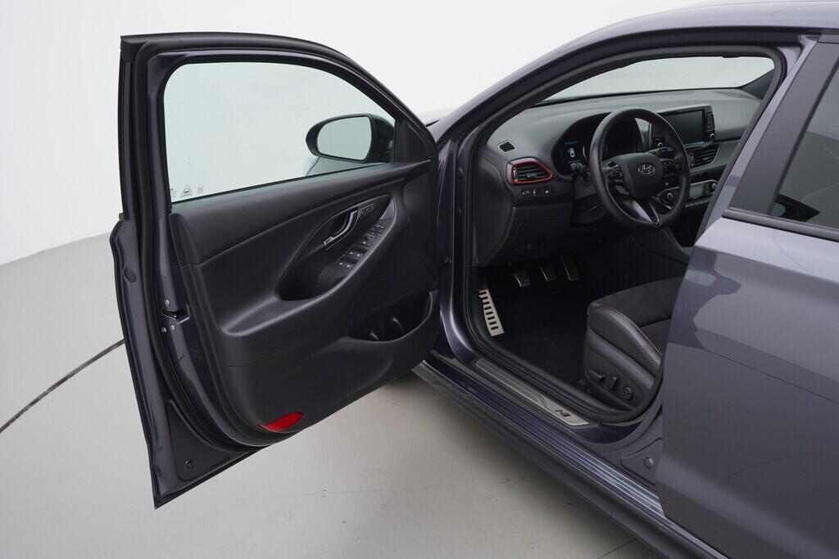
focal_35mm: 36
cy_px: 280
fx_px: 839
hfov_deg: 53.1
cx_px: 420
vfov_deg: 36.9
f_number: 4
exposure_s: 1/60
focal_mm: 24
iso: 125
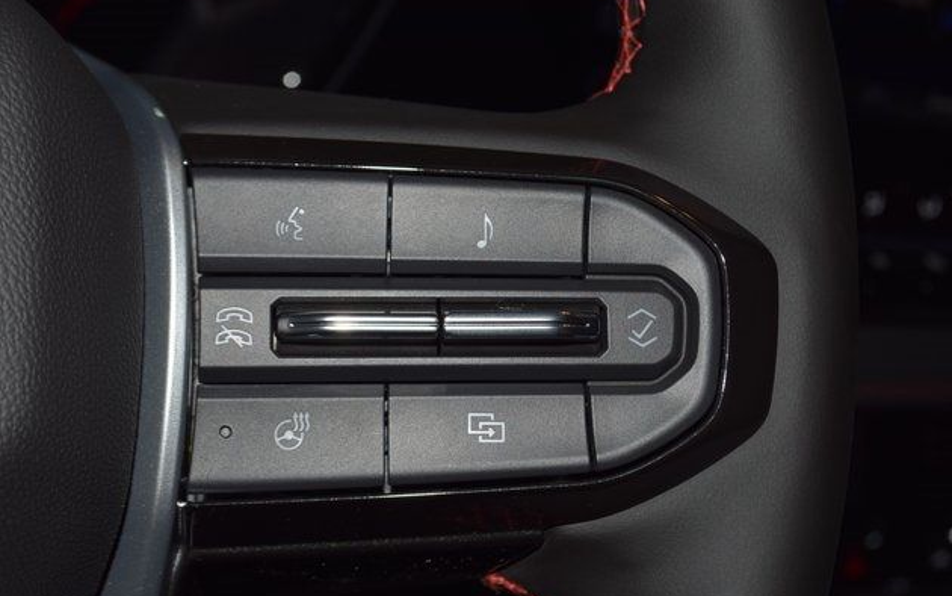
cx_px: 471
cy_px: 299
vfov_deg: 22.0
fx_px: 1531
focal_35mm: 59
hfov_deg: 34.5
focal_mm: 38
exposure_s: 1/60
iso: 100
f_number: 8
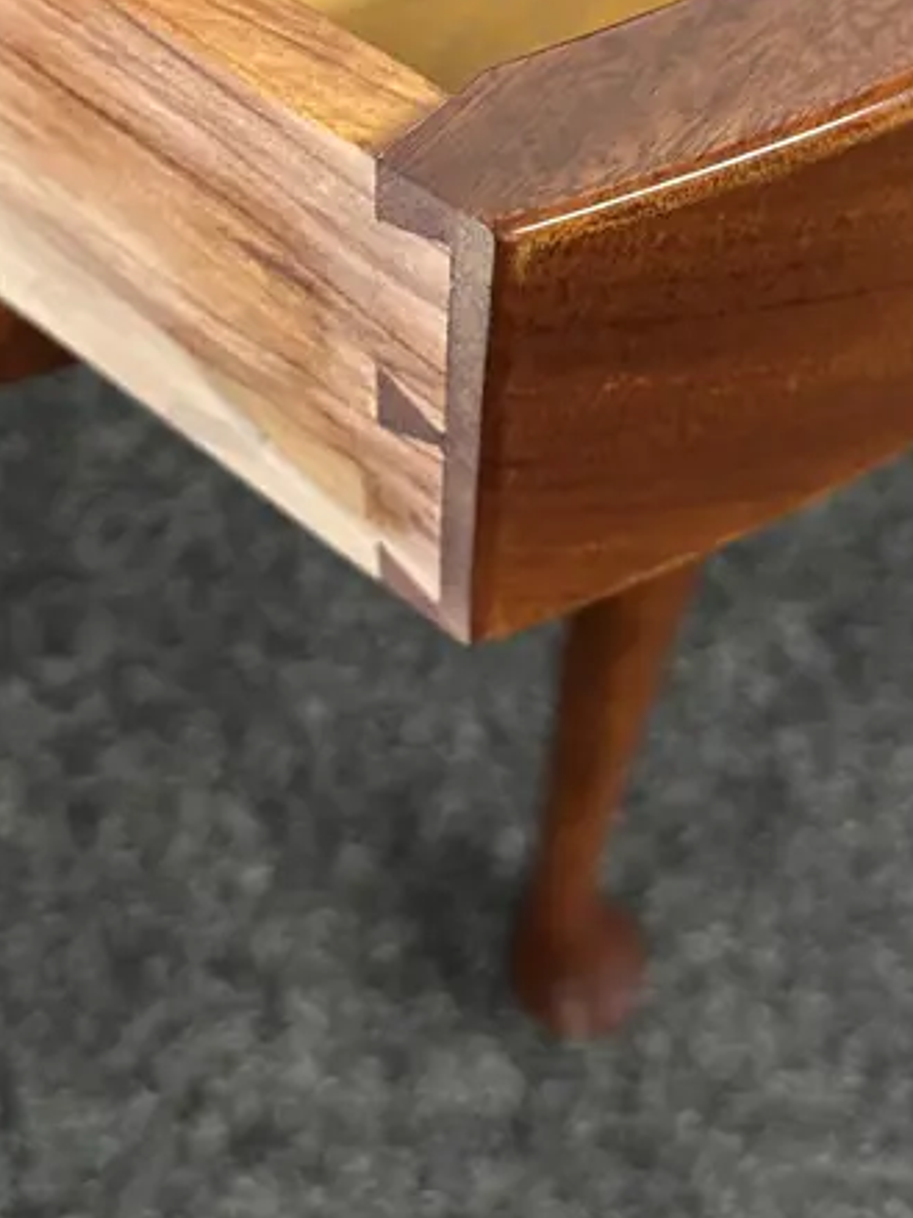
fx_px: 1970
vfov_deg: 32.5
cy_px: 97
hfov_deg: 26.1
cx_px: 461
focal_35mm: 56
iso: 400
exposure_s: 1/50
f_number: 1.78
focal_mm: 6.86
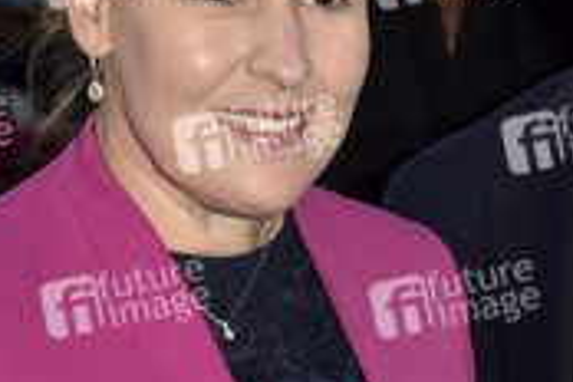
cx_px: 499
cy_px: 53
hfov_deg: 11.3
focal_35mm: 181
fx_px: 2881
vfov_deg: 7.6
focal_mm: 70
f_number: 5.6
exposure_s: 1/250
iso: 640
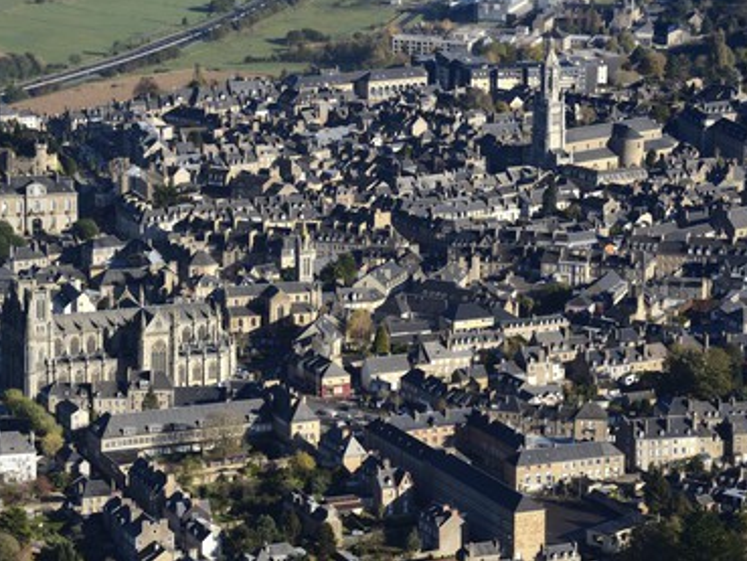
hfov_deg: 11.3
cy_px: 279
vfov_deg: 8.5
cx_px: 342
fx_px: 3778
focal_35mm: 175
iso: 400
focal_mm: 160
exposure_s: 1/1000
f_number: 8
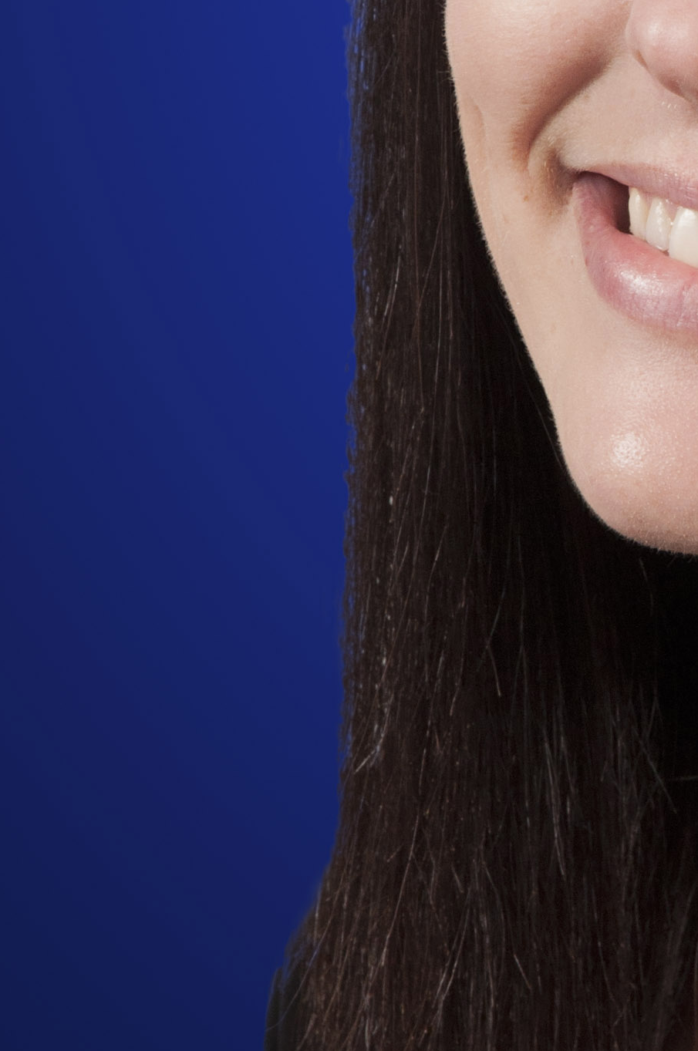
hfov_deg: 2.8
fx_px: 14452
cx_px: 980
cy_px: 456
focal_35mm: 496
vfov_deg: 4.2
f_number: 11
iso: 400
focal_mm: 105
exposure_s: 1/125
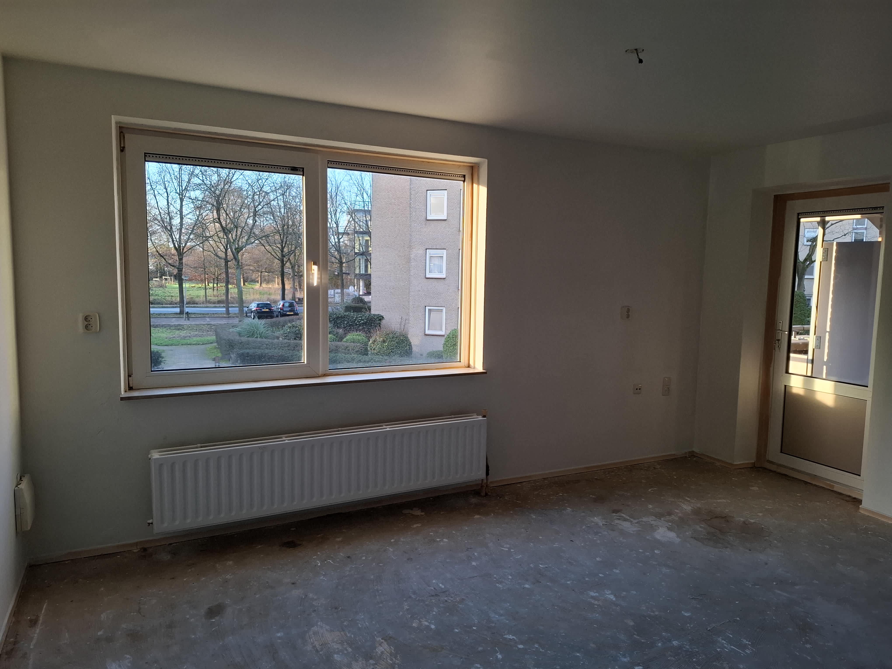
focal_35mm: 23
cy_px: 334
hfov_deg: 73.9
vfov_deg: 58.9
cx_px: 446
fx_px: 593
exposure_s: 1/100
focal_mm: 5.5
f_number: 1.8
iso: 80
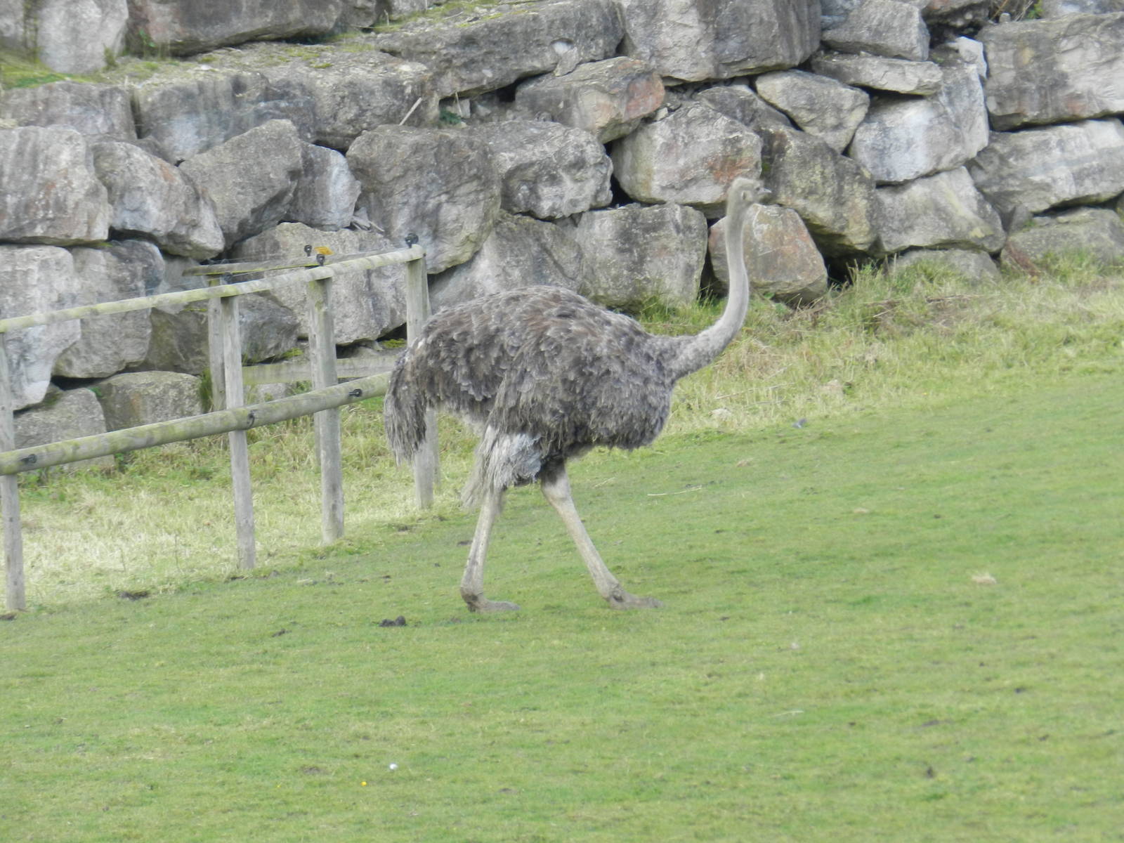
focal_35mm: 372
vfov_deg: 4.0
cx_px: 562
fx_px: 12079
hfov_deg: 5.3
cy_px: 422
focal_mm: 66.1
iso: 160
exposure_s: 1/80
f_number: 5.6
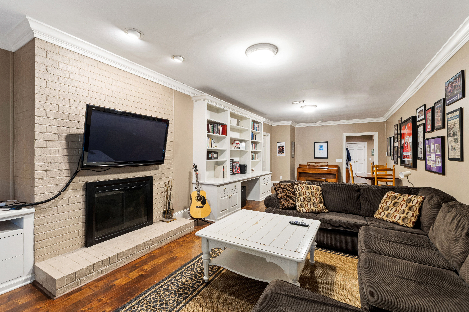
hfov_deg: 100.4
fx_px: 195
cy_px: 156
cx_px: 234
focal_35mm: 15
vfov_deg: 77.3
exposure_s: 2.5
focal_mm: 10
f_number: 8
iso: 100
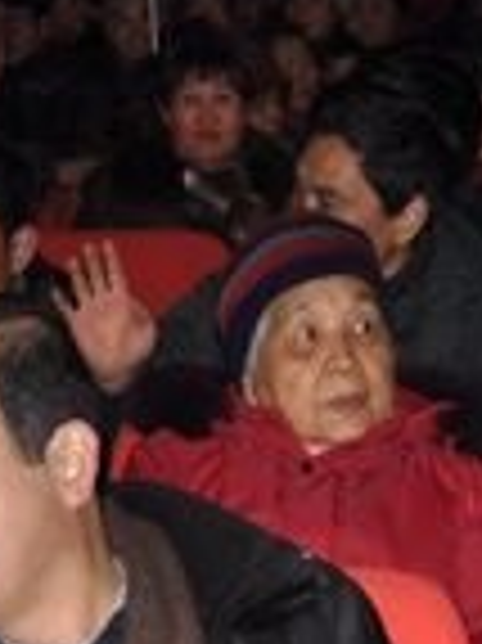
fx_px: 3570
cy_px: 626
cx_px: 194
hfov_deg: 7.7
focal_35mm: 192
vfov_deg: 10.2
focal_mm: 38
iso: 200
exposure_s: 1/60
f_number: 4.5
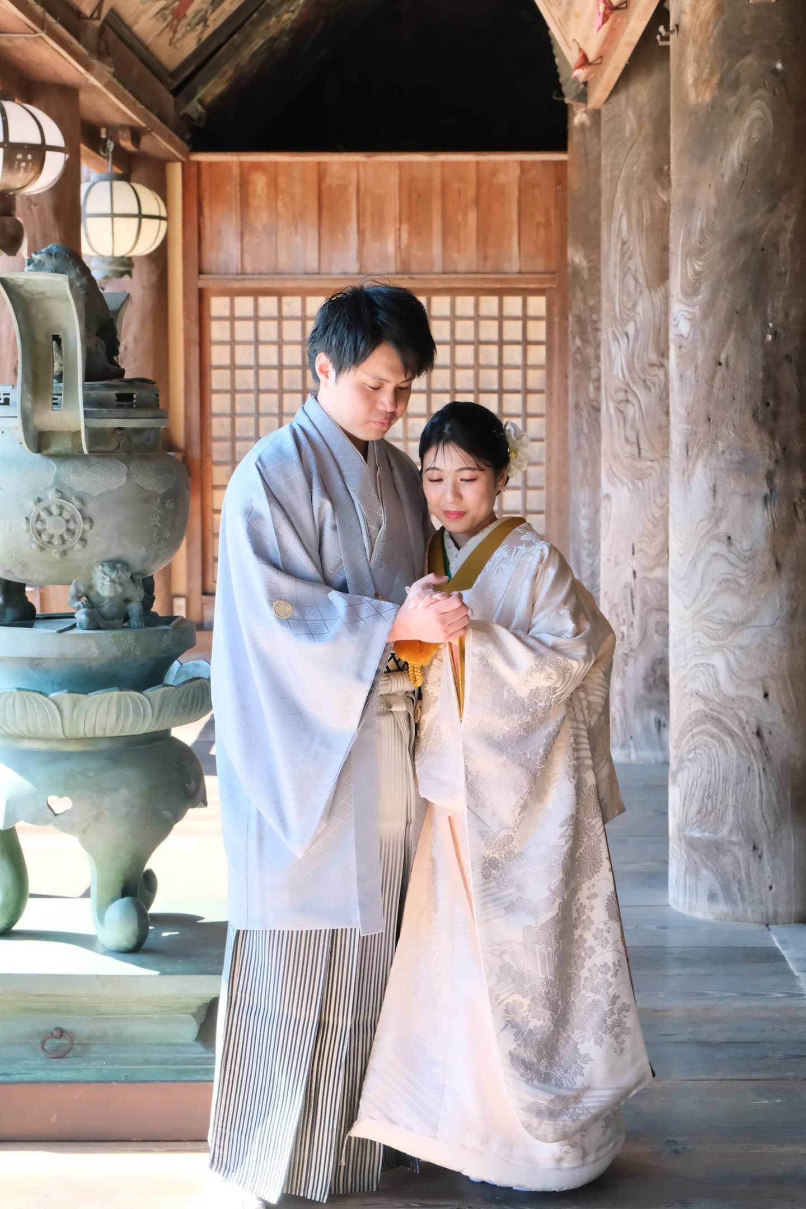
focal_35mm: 61
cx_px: 403
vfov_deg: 32.9
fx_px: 2048
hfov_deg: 22.3
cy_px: 604
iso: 1600
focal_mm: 40.8
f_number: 5.6
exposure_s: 1/200
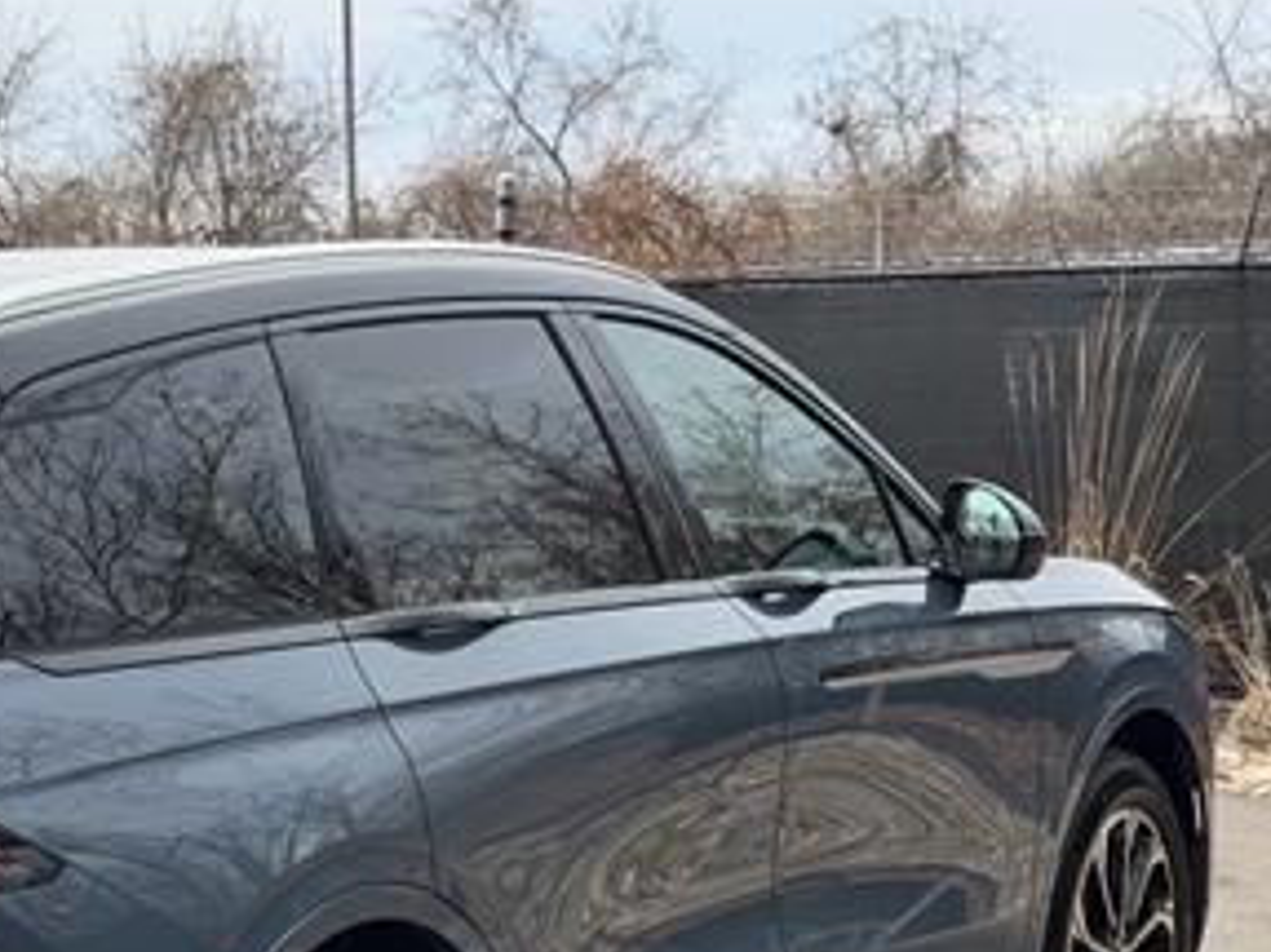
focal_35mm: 107
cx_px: -31
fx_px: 3927
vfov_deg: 13.7
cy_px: 863
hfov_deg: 17.9
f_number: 1.78
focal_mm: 6.76
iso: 64
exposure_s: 1/2208
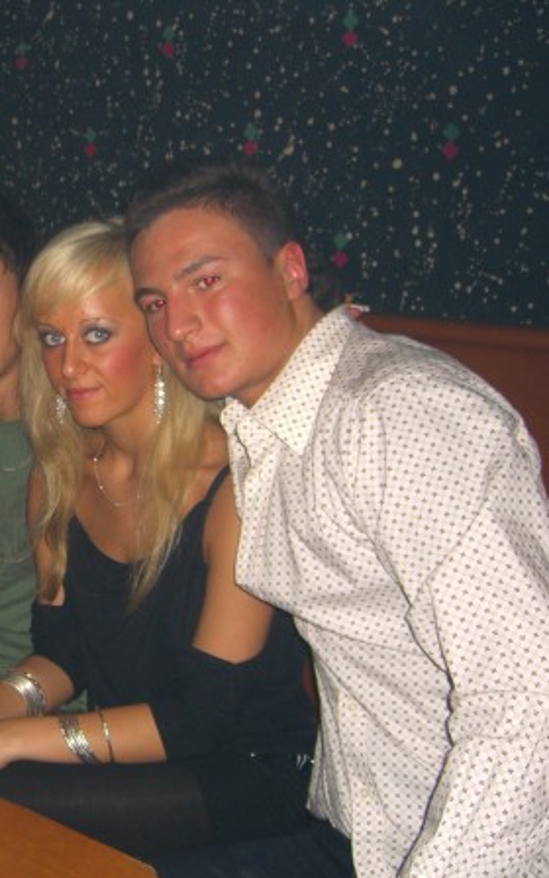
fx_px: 1293
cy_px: 439
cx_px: 8
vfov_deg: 37.5
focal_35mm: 54
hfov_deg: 23.1
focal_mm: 7.9
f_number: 2.8
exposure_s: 1/60
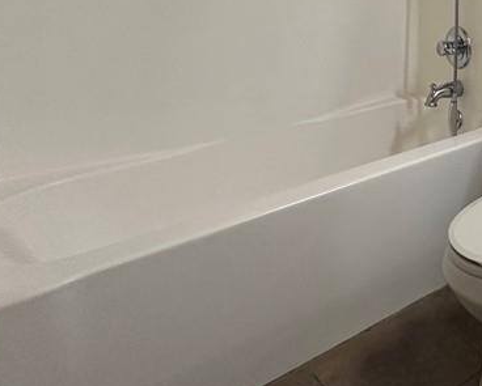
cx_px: 549
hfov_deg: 38.3
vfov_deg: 32.4
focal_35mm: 38
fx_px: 543
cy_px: -79
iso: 200
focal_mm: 2.22
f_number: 2.2
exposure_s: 1/60
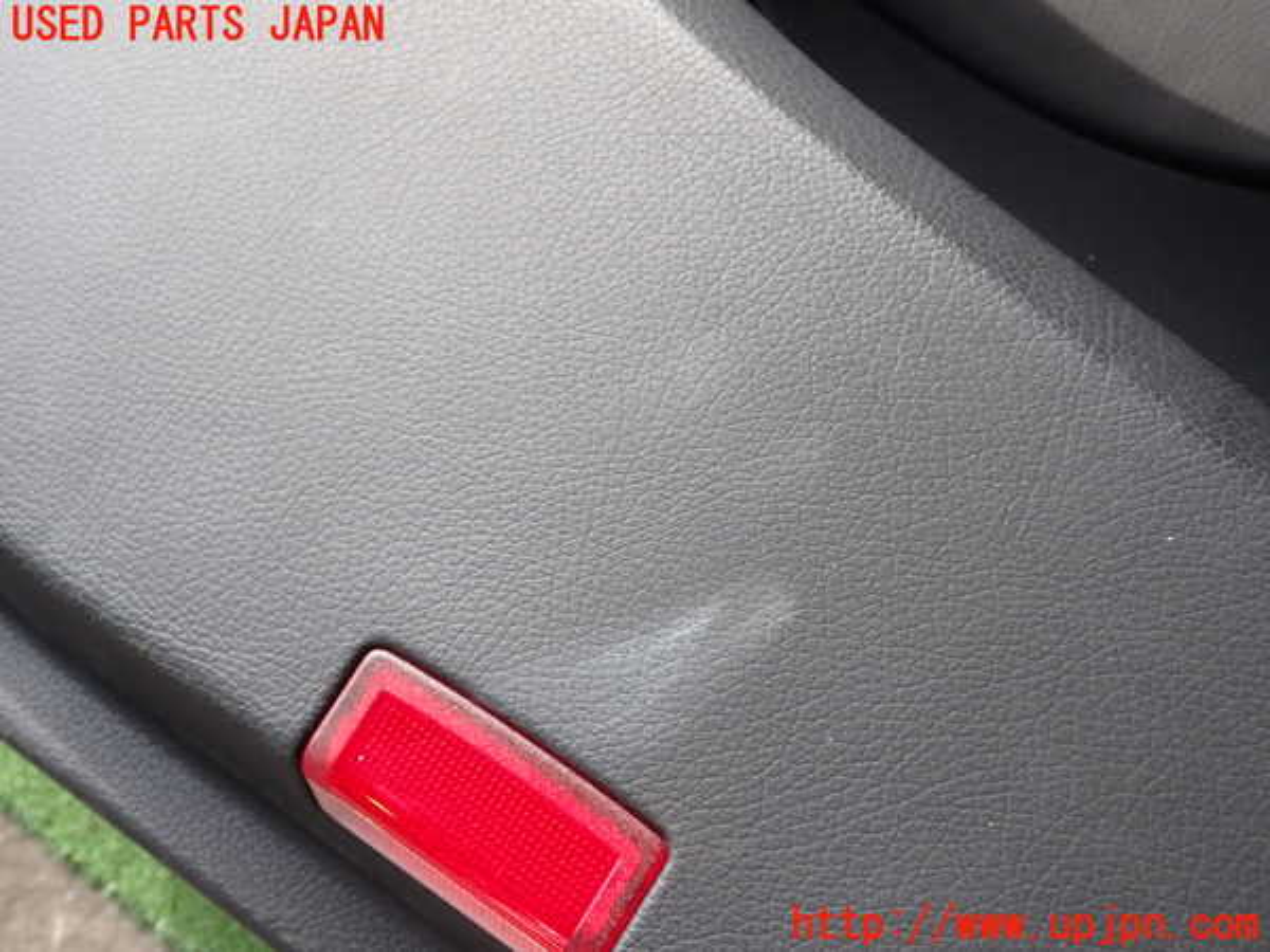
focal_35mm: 36
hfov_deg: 51.4
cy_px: 476
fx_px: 1321
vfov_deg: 39.7
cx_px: 635
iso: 100
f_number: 2.5
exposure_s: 1/125
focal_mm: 6.37
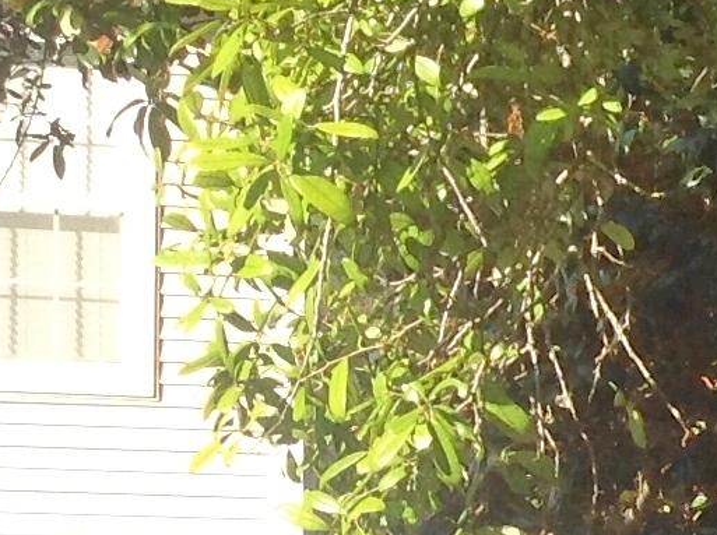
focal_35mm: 177
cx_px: 1799
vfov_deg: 8.1
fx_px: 3660
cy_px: 870
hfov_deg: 9.7
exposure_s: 1/1008
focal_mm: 4.28
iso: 50
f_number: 2.4
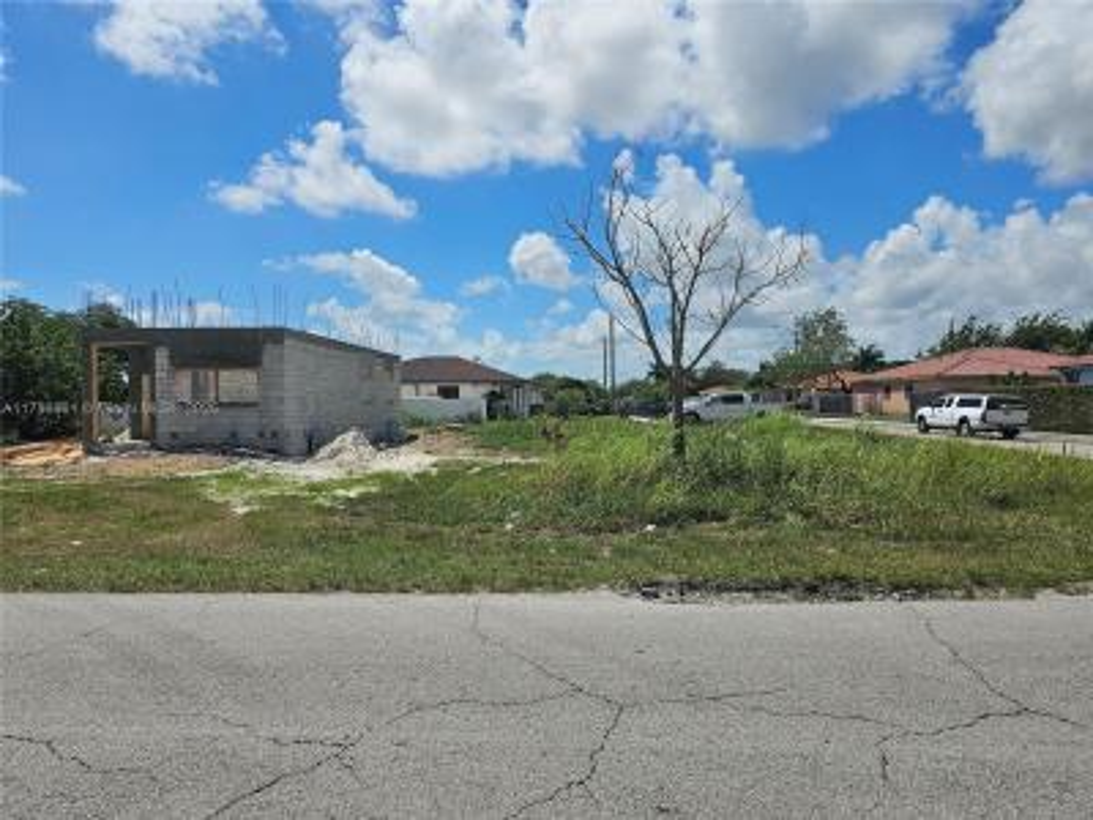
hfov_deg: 73.9
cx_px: 546
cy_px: 410
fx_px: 726
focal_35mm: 23
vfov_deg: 58.9
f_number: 1.7
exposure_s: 1/2175
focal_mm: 6.3
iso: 10
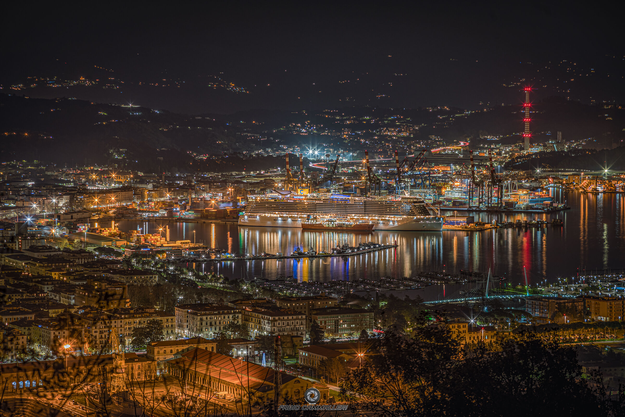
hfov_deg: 18.1
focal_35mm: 113
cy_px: 208
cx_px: 312
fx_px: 1962
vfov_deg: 12.1
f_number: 9
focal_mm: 113
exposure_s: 20
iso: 100
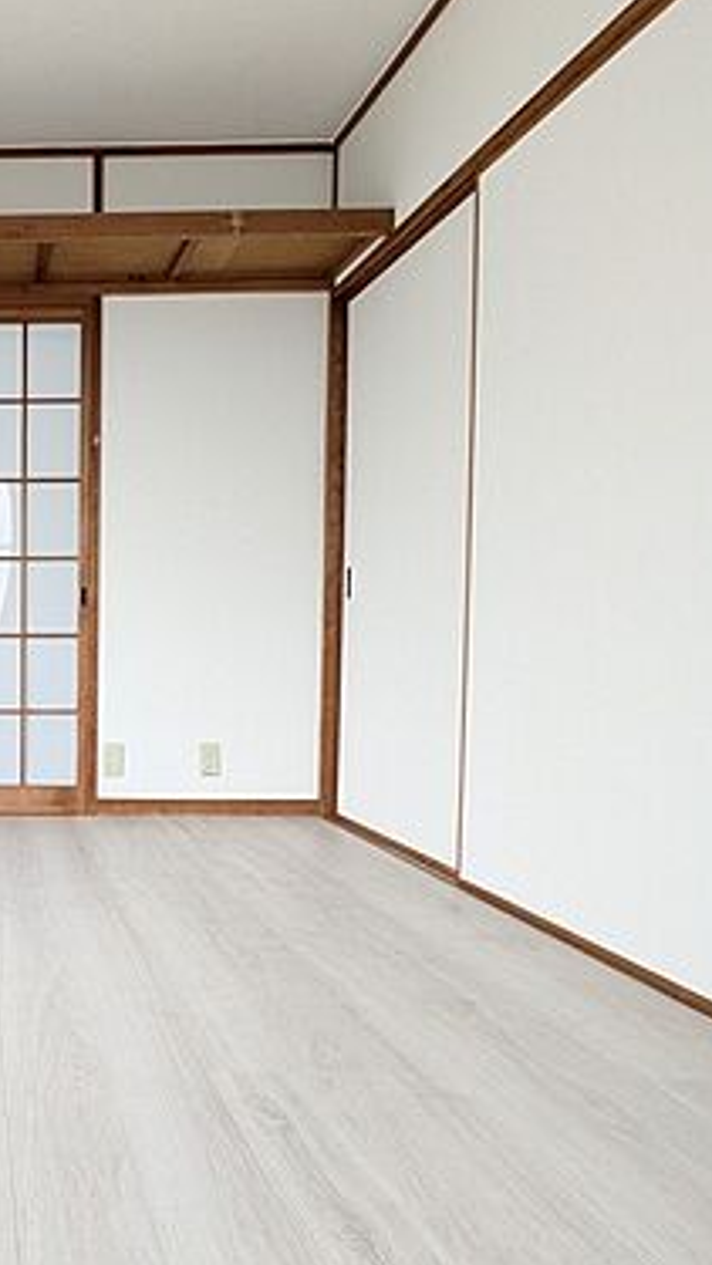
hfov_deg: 37.4
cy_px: 685
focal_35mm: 26
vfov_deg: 71.8
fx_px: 872
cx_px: -66
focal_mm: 1.83
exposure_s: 1/120
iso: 222
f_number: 2.2
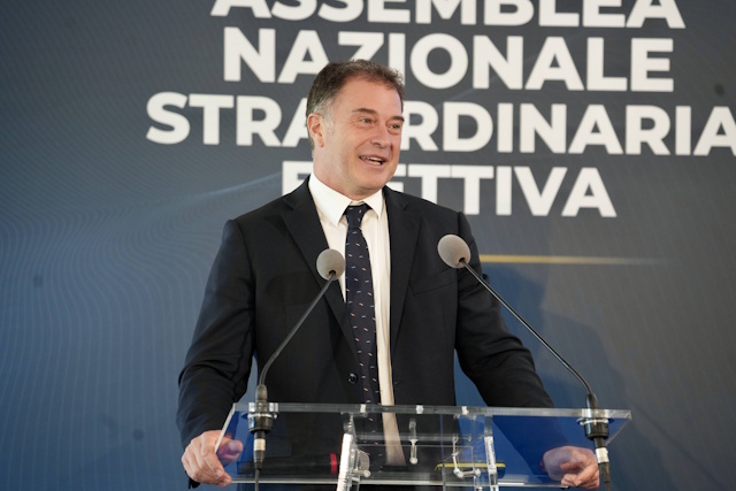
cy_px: 246
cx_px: 368
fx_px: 2781
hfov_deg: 15.1
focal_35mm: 136
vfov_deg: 10.1
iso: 2000
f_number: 5
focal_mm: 136
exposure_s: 1/200
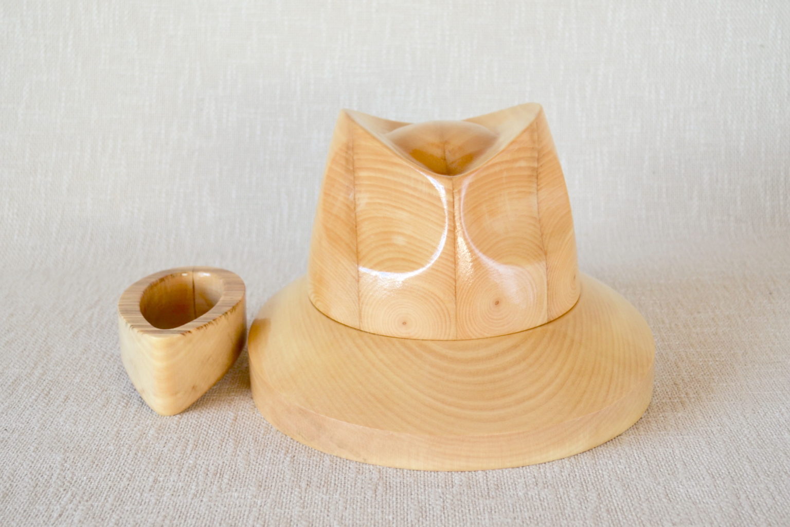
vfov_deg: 34.2
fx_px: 856
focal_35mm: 39
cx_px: 395
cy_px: 264
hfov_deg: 49.5
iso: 100
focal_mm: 26
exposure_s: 1/25
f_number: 4.2
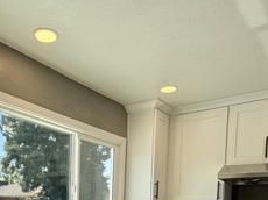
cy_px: 229
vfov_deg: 31.8
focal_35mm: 39
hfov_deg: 47.0
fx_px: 302
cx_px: 85
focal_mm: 2.22
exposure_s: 1/416
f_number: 2.2
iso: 50
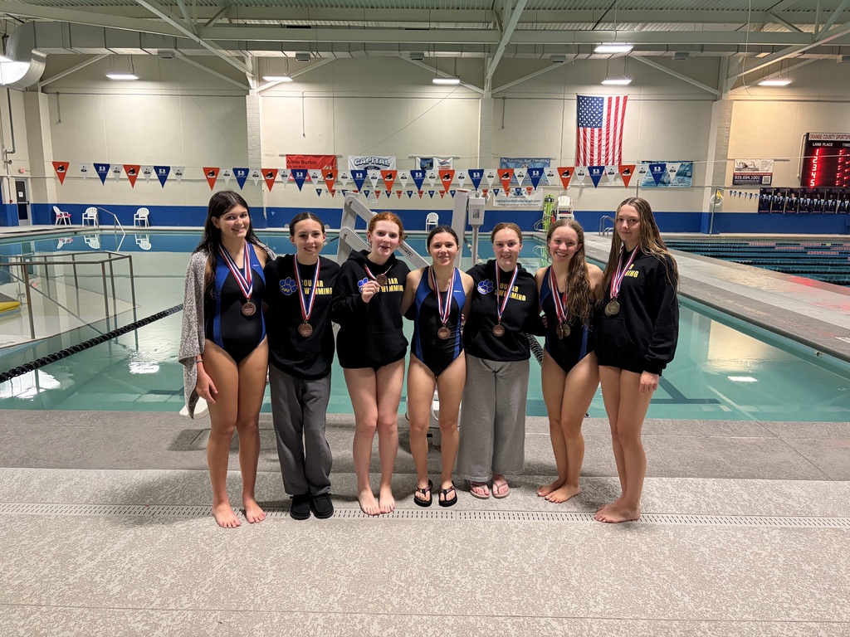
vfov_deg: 53.1
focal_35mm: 26
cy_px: 318
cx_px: 425
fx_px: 638
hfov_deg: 67.3
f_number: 1.6
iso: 250
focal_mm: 5.96
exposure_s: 1/60
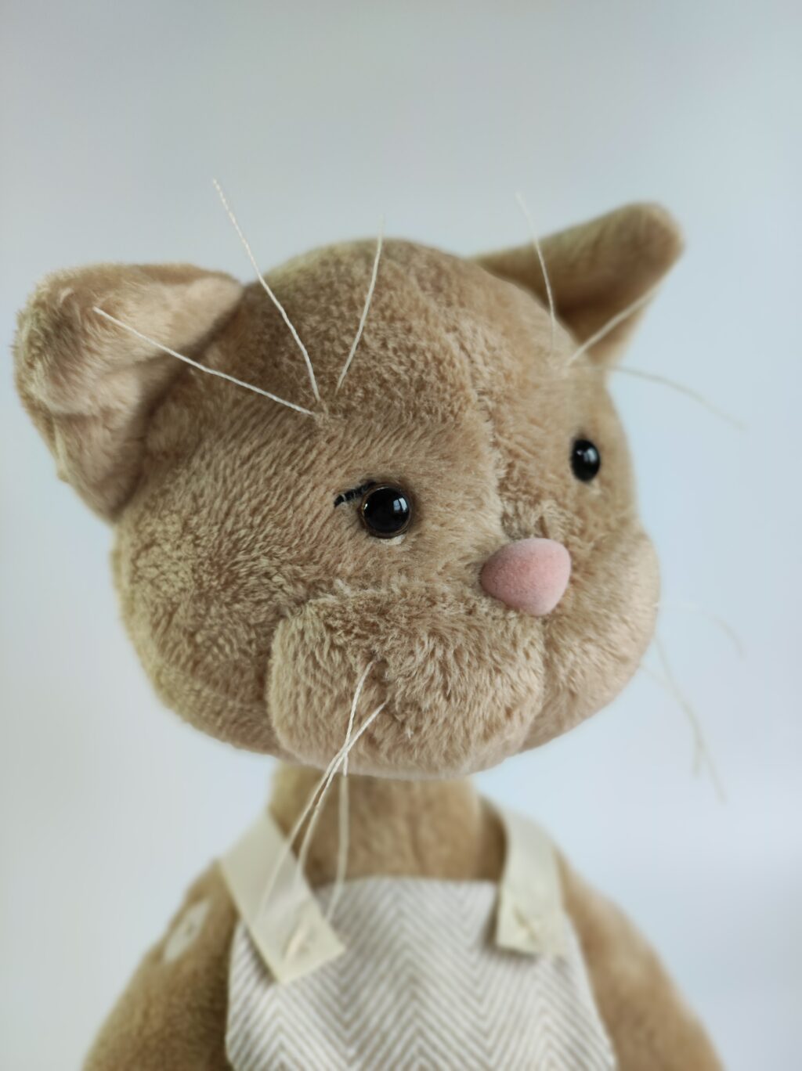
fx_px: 773
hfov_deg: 54.8
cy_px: 536
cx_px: 401
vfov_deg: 69.4
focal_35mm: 25
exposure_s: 1/50
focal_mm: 4.7
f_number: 1.79
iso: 324
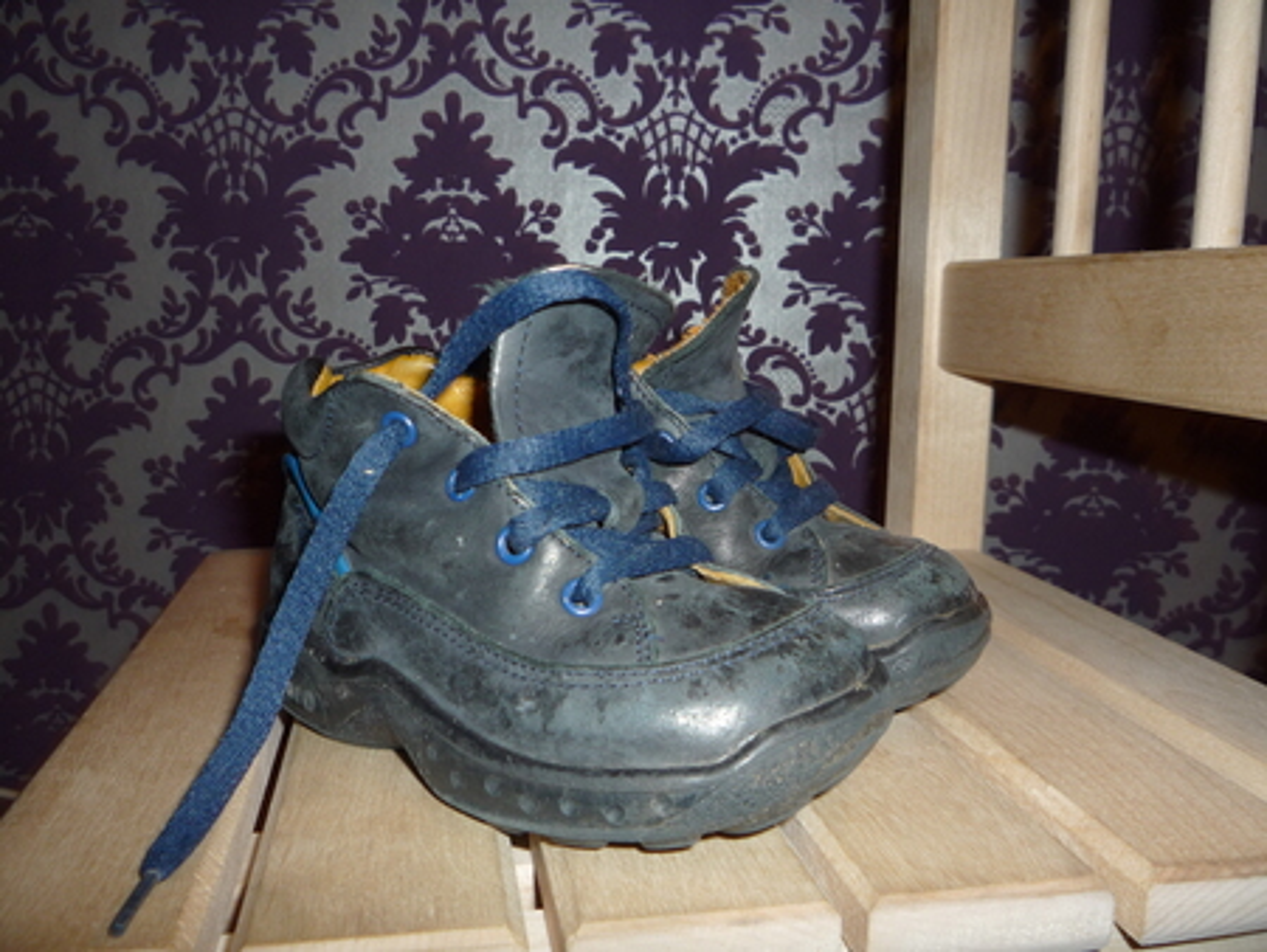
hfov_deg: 59.9
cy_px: 476
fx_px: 1099
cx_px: 634
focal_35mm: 30
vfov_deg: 46.8
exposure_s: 1/8
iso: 100
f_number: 4
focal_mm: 5.2
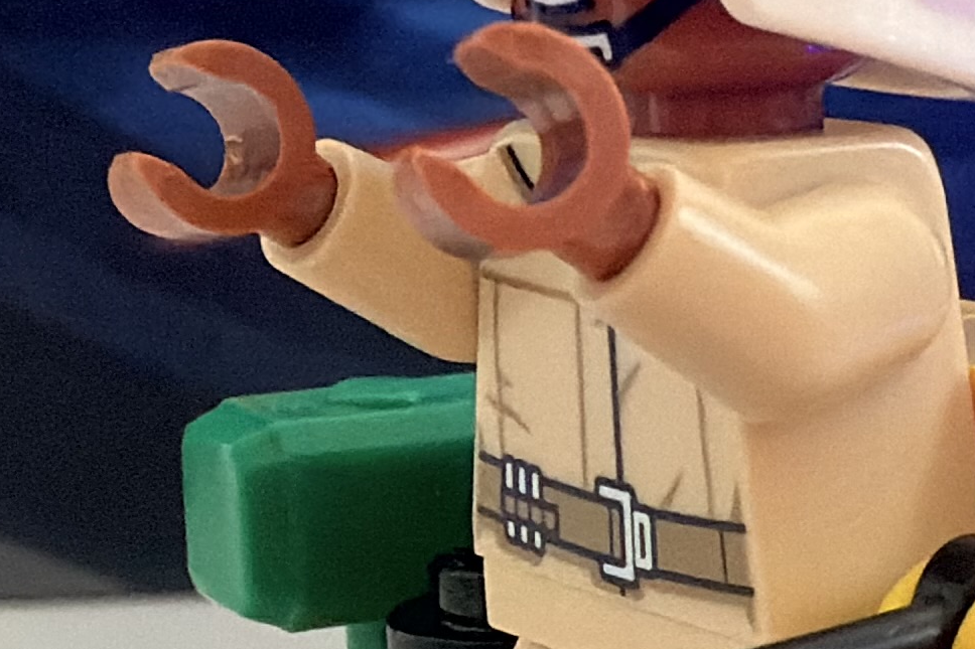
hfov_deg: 17.4
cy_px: 914
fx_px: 2816
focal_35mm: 104
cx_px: 1534
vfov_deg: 12.6
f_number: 2.2
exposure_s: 1/57
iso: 200
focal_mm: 2.22
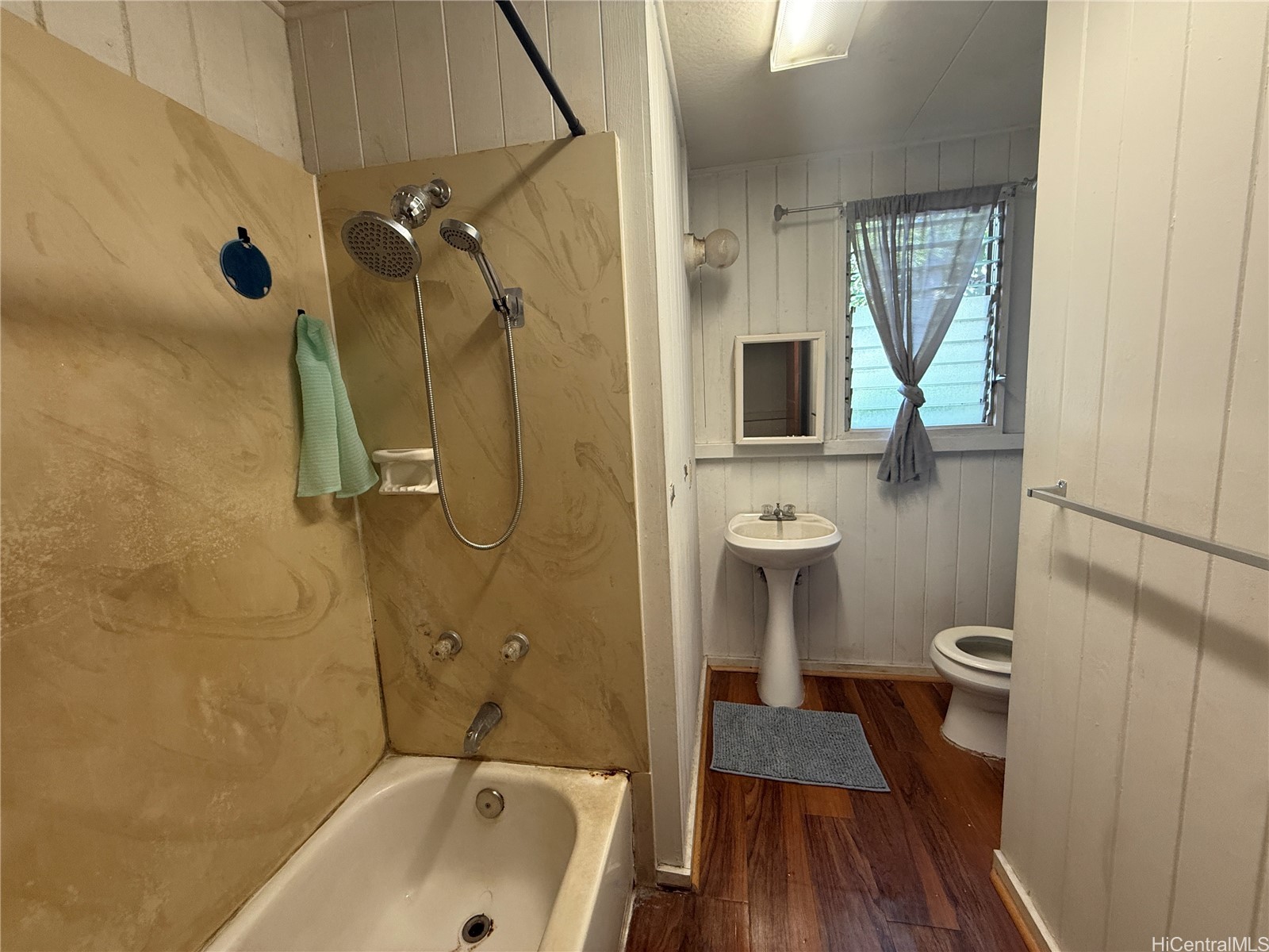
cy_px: 476
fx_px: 513
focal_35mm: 14
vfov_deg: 85.7
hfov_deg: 102.1
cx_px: 634
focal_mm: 2.22
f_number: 2.2
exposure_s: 1/60
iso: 200
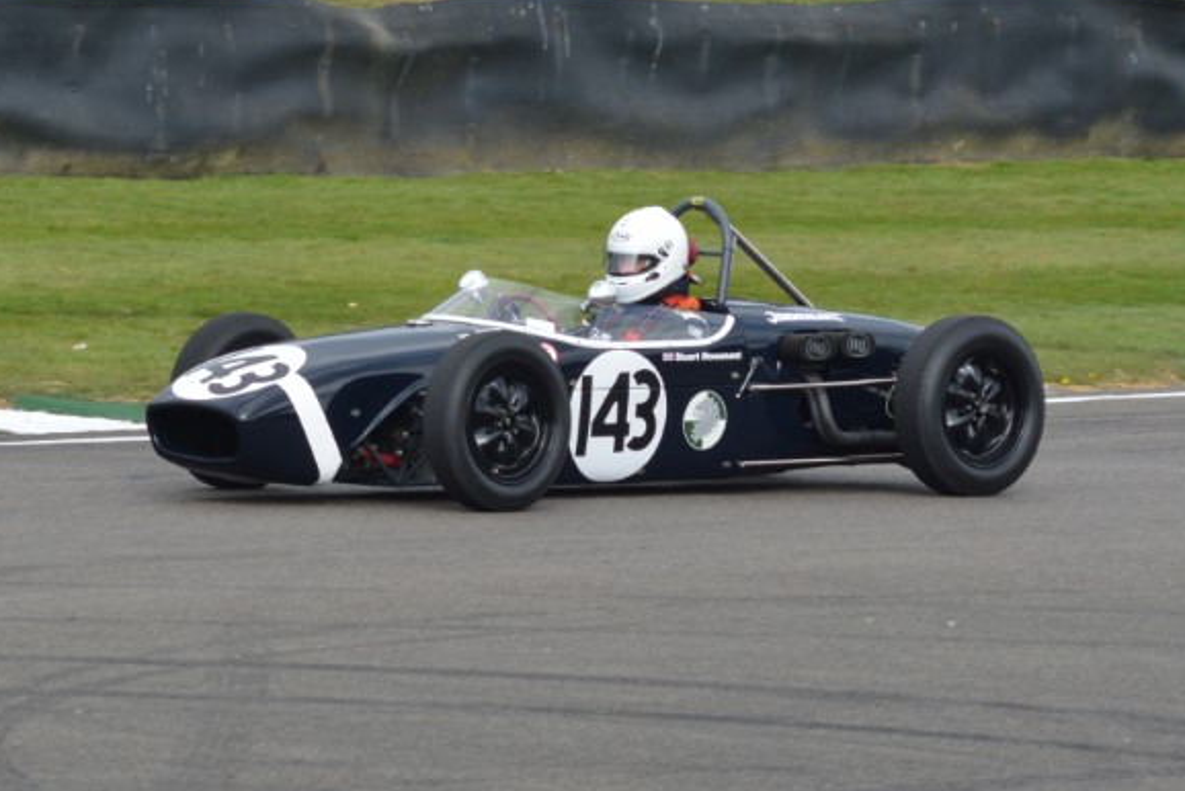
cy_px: 421
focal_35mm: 218
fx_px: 7179
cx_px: 576
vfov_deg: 6.3
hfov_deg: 9.4
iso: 400
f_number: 10
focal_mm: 120
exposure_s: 1/320
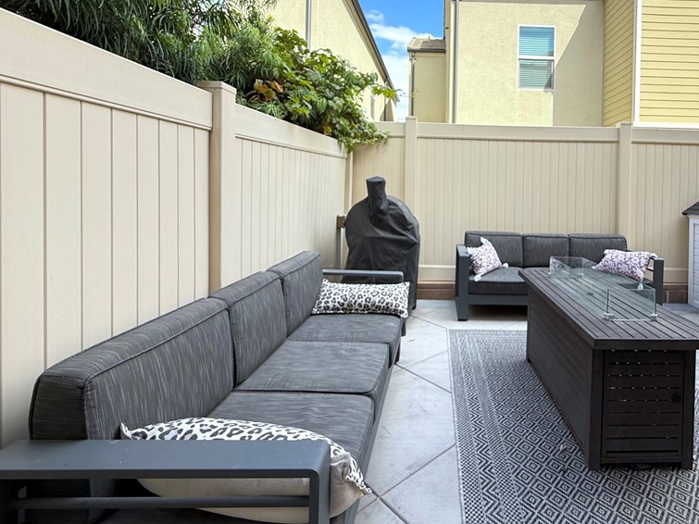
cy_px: 194
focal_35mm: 19
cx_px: 456
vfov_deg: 67.5
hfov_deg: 82.3
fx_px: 384
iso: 50
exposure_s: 1/545
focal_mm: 2.22
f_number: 2.2
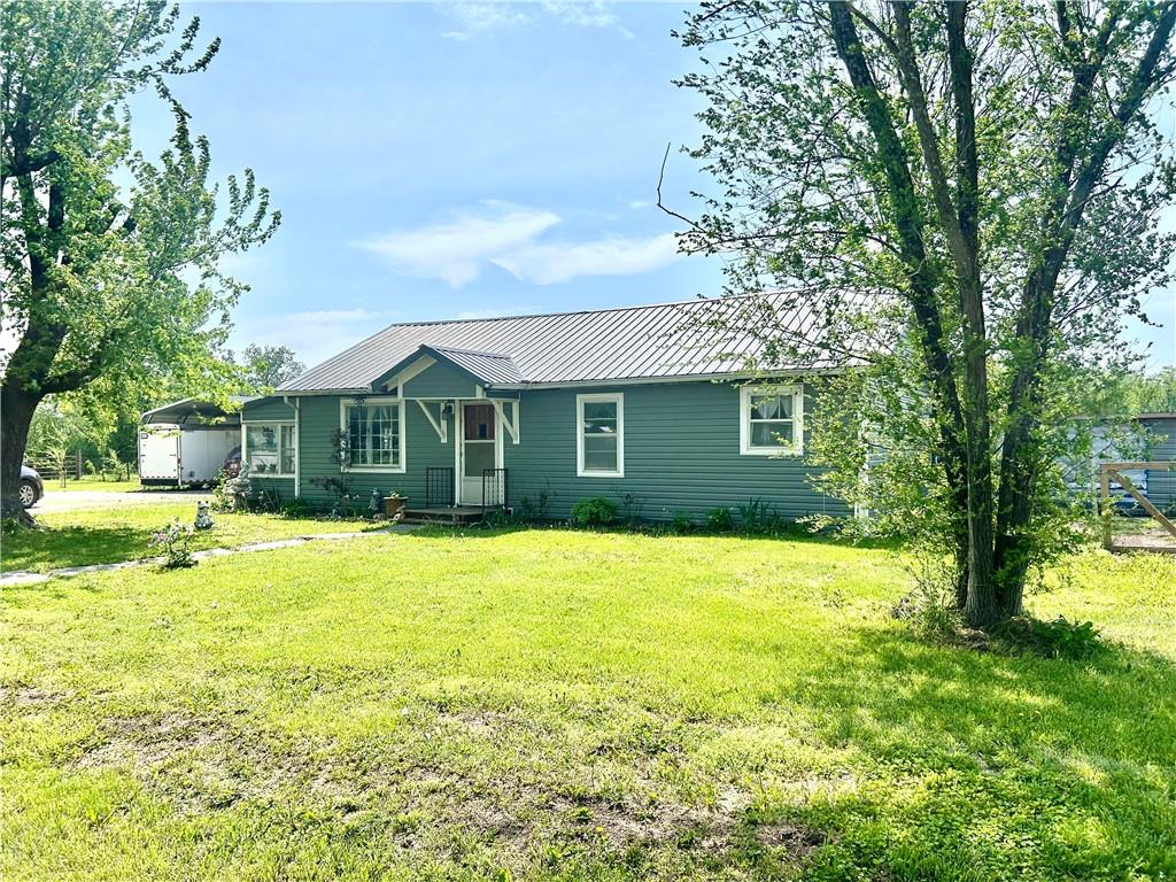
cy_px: 441
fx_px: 883
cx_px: 588
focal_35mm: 26
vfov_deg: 53.1
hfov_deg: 67.3
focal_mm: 5.7
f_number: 1.5
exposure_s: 1/6993
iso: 50
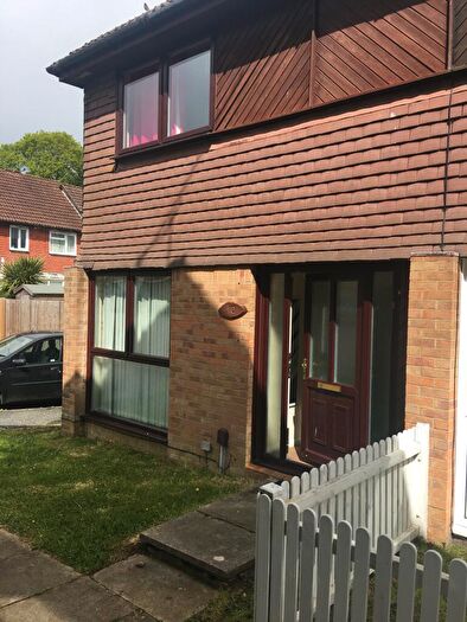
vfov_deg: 61.6
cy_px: 311
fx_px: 521
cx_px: 234
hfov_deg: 48.2
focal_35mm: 29
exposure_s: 1/1040
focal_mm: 4.15
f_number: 2.2
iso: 25
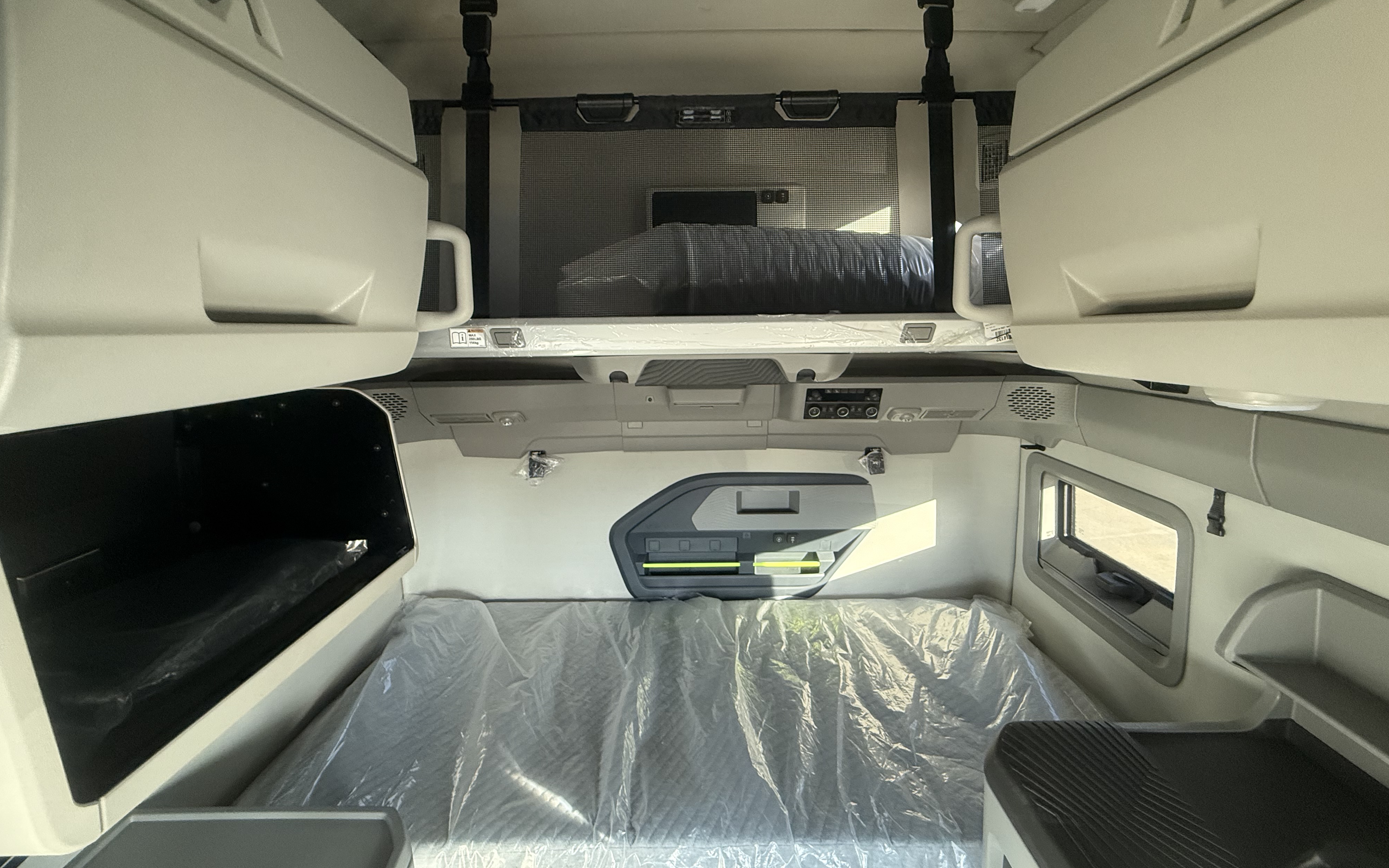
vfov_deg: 74.7
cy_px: 402
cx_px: 695
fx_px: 568
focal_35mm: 15
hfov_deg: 101.5
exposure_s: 1/88
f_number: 2.2
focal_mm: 2.22
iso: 320
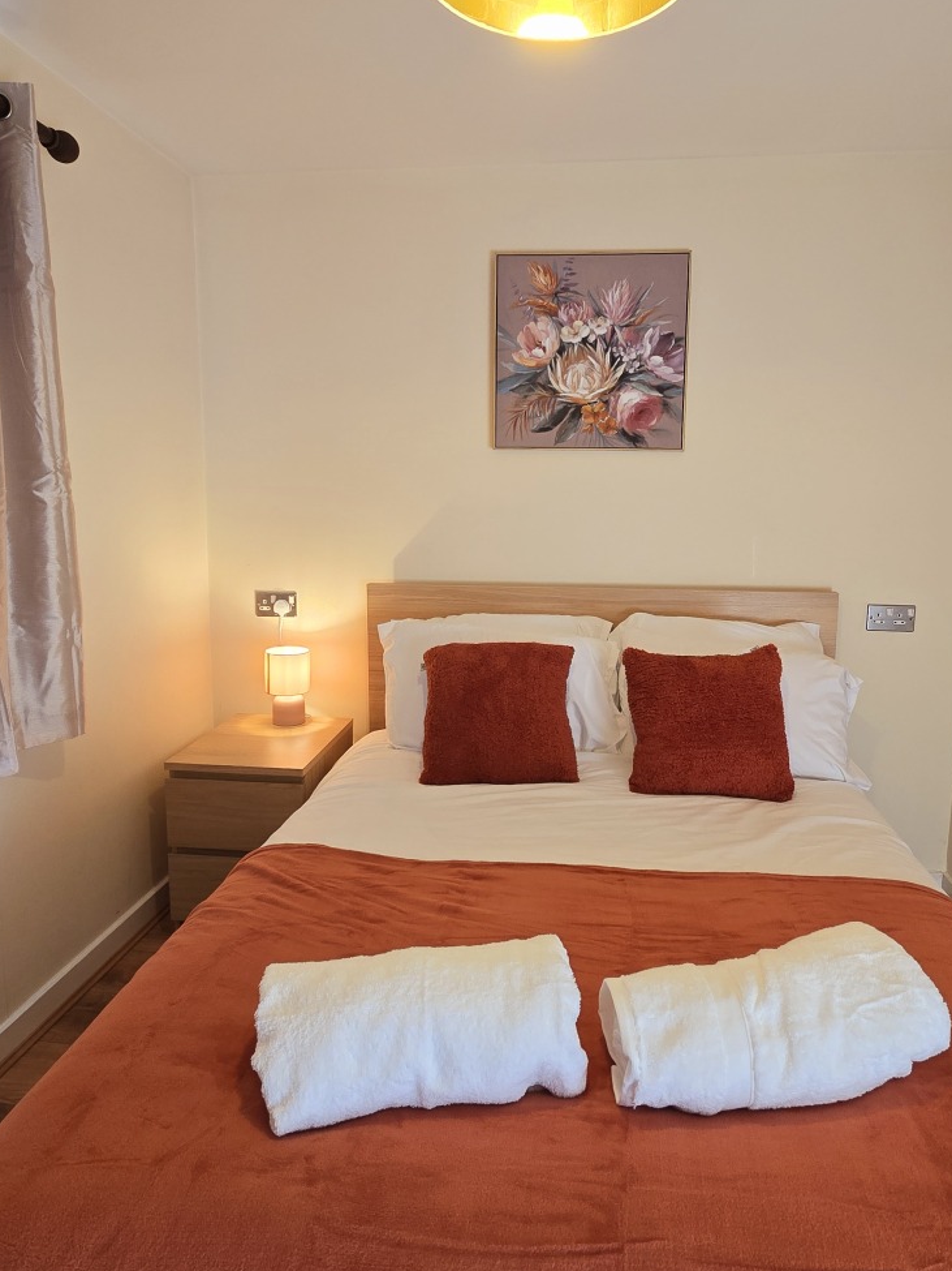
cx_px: 508
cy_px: 579
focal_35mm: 20
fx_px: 734
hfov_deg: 65.9
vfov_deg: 81.6
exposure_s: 1/50
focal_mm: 2.2
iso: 100
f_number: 2.2
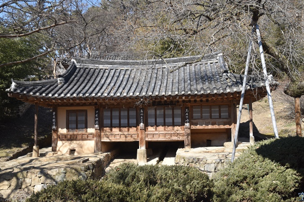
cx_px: 153
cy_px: 100
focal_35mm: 37
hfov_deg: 51.9
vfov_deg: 35.9
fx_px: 312
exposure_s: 1/250
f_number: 8
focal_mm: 24
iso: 220
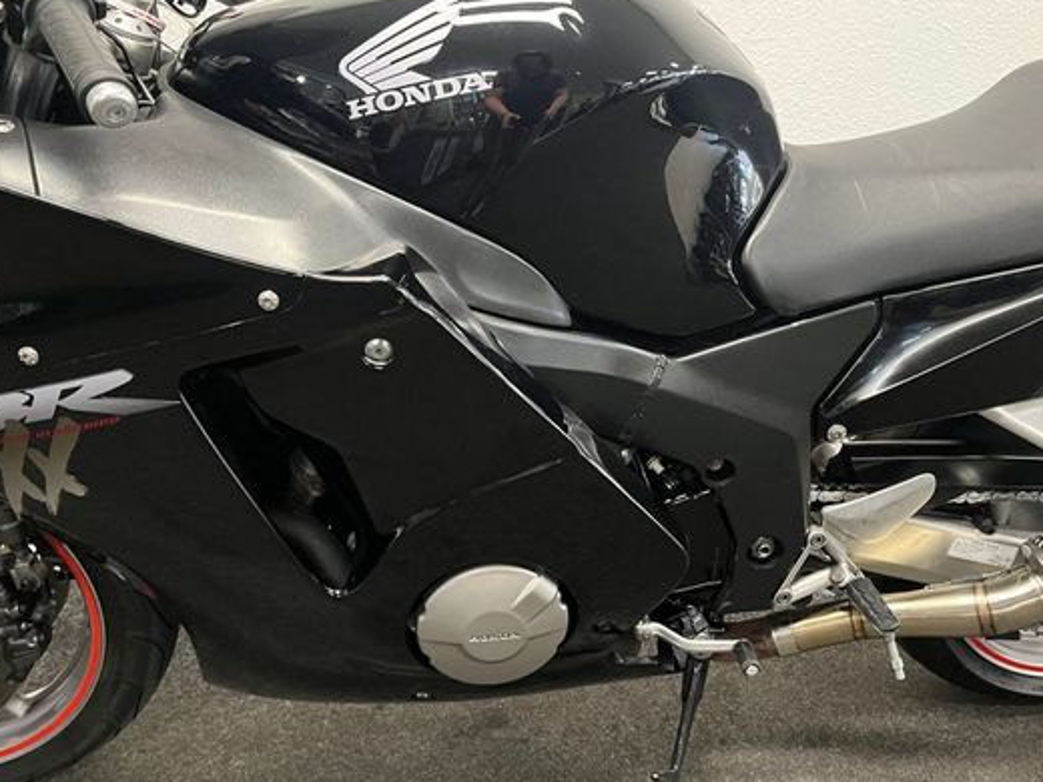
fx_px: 964
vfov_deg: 44.1
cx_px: 598
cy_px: 371
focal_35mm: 32
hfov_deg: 56.6
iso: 400
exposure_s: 1/33
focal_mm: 5.1
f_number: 1.6
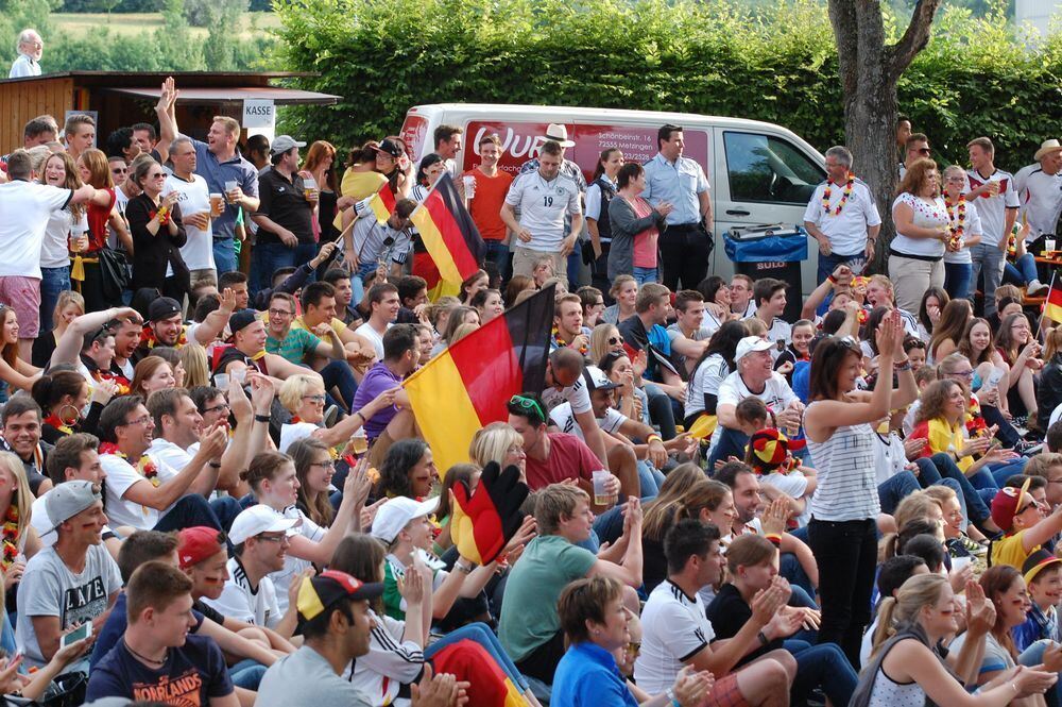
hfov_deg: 19.5
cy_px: 354
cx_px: 531
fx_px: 3095
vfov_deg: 13.0
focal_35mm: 105
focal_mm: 70
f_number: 5.6
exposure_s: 1/500
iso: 800
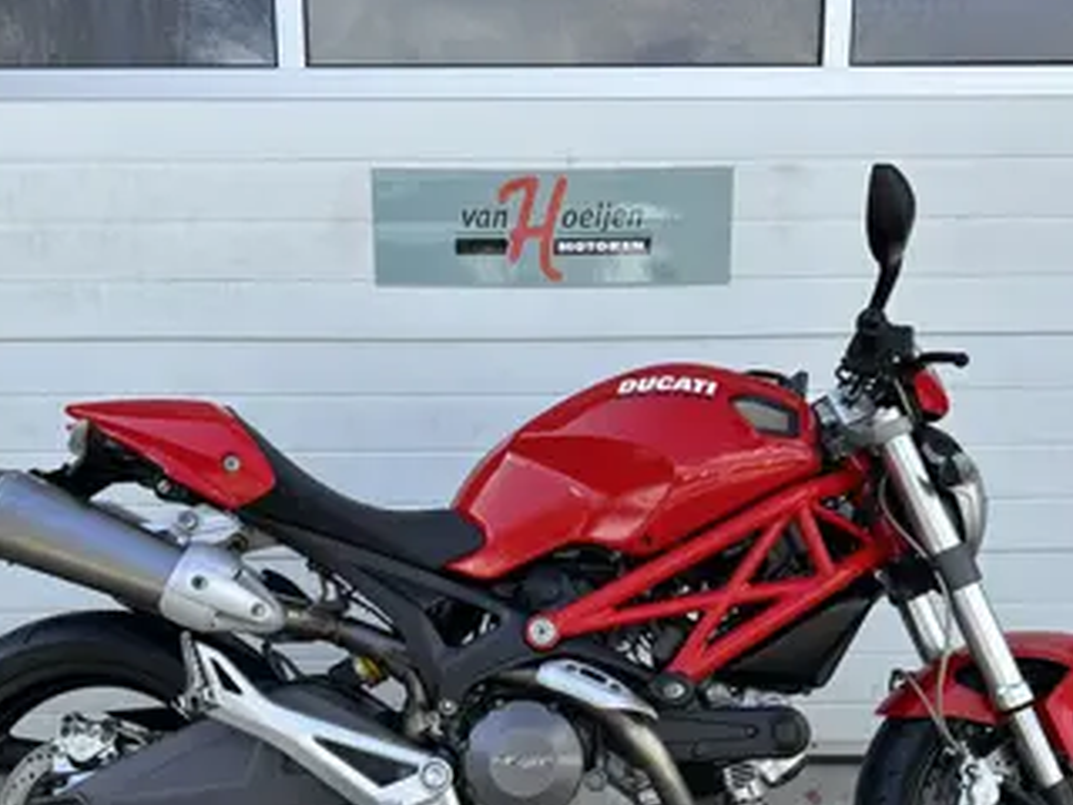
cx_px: 540
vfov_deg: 38.8
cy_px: 590
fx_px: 1116
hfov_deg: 51.4
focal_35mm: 36
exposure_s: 1/1304
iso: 80
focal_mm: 6.86
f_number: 1.78
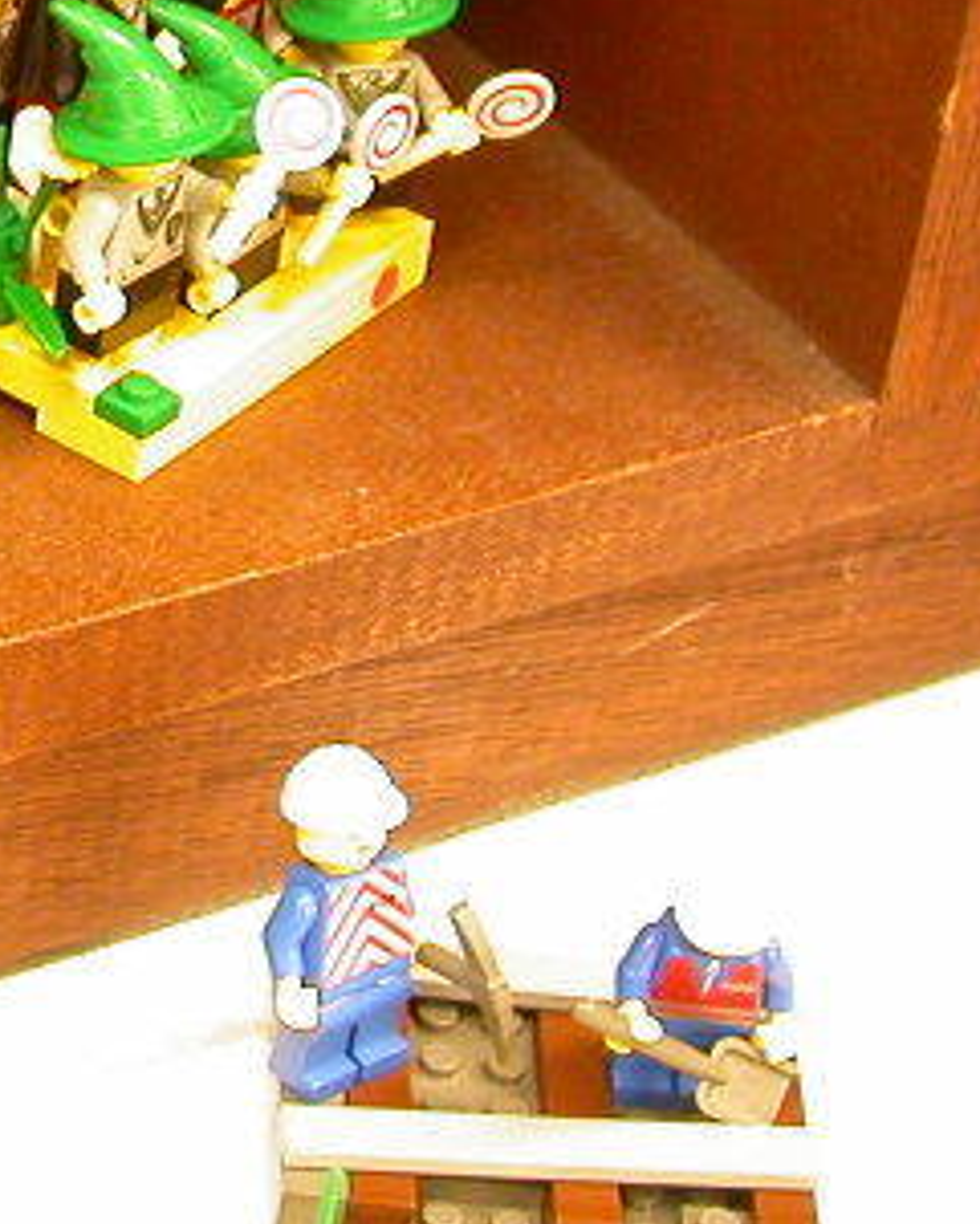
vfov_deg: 14.9
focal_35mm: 126
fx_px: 4566
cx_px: -797
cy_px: -98
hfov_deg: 11.4
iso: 100
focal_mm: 7.85
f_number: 2.6
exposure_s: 1/2.1
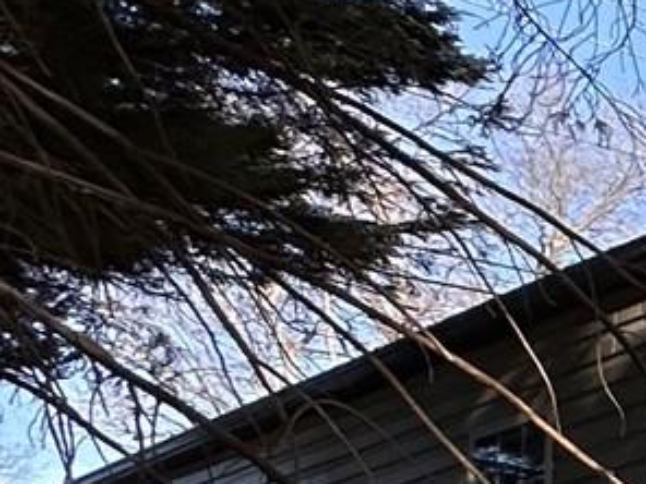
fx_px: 1810
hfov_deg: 10.3
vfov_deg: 14.1
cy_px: 757
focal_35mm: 97
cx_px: 2128
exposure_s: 1/658
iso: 40
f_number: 2.2
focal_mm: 2.22
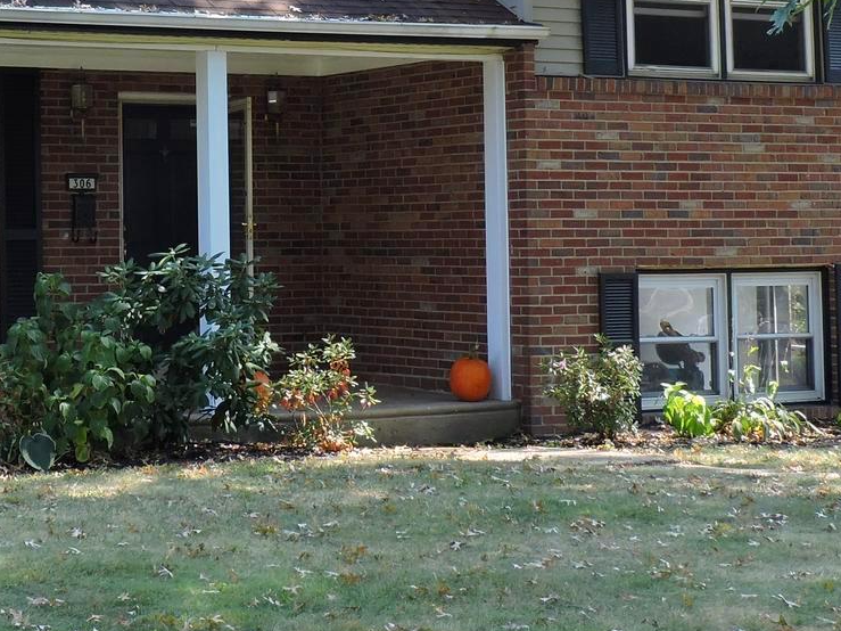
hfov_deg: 20.0
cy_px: 41
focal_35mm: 97
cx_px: 178
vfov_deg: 15.0
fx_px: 2356
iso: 100
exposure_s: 1/160
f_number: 3.3
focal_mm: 6.2
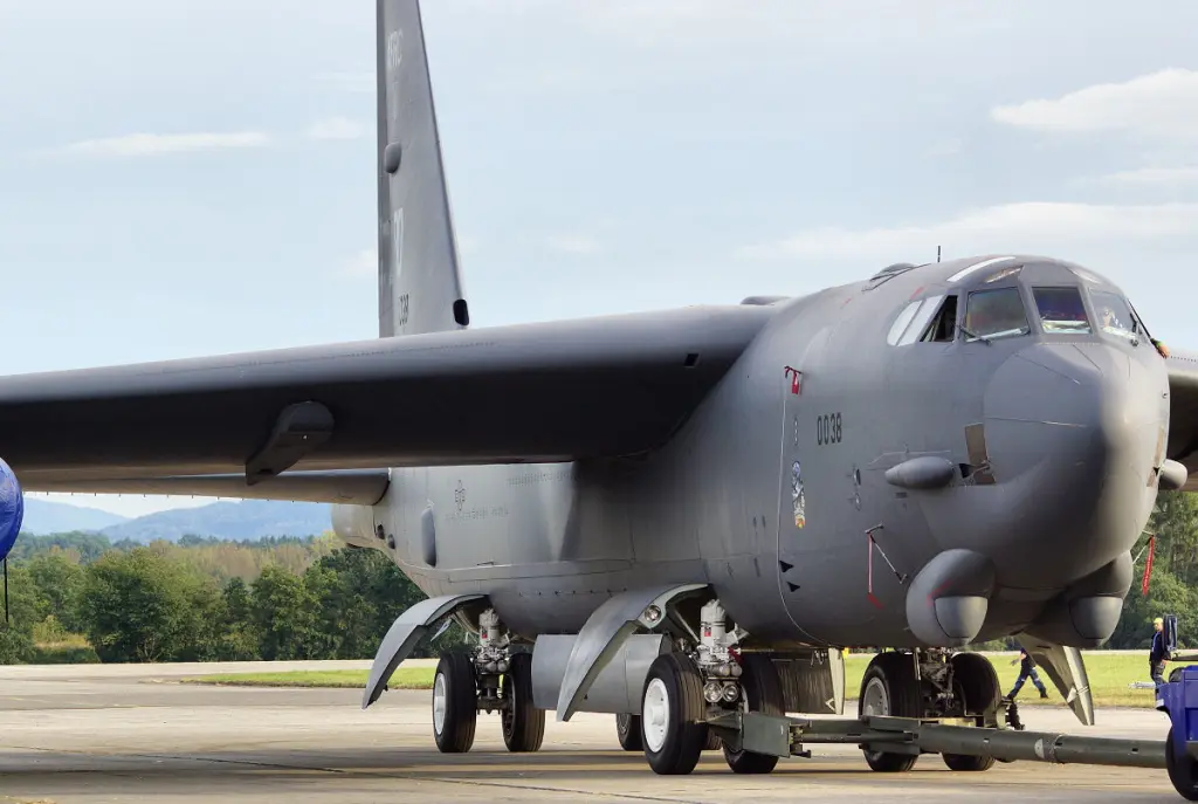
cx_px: 599
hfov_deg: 11.4
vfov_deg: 7.7
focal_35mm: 180
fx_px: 6001
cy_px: 402
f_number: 8
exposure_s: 1/80
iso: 200
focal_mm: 120
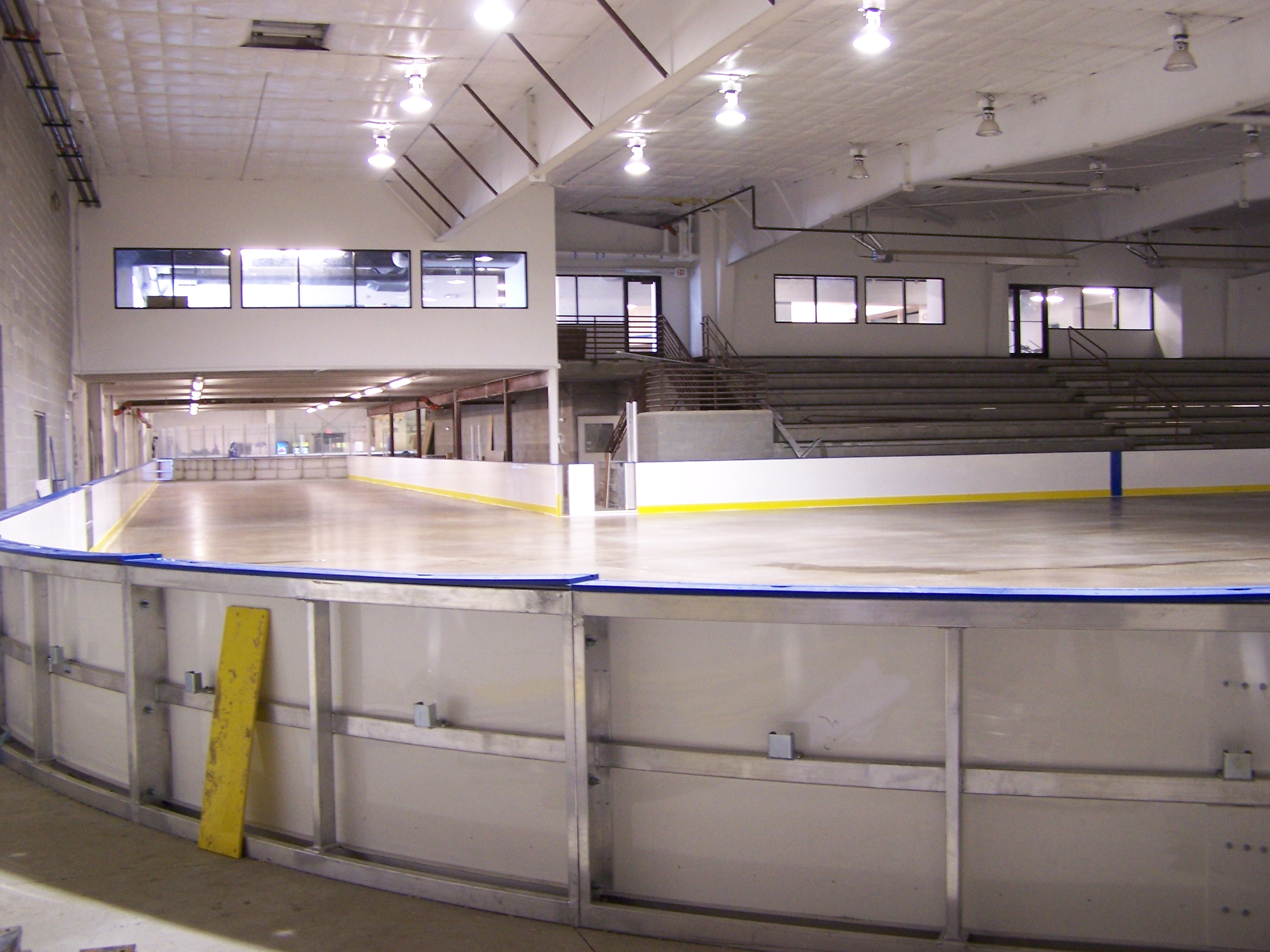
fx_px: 1394
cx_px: 635
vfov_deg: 37.7
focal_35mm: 38
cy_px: 476
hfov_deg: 49.0
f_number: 2.8
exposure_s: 1/10
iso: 140
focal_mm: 6.3
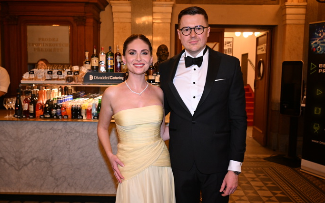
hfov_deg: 54.6
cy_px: 105
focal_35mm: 36
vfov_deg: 35.8
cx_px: 163
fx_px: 315
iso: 3200
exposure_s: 1/125
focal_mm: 34.5
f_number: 4.5
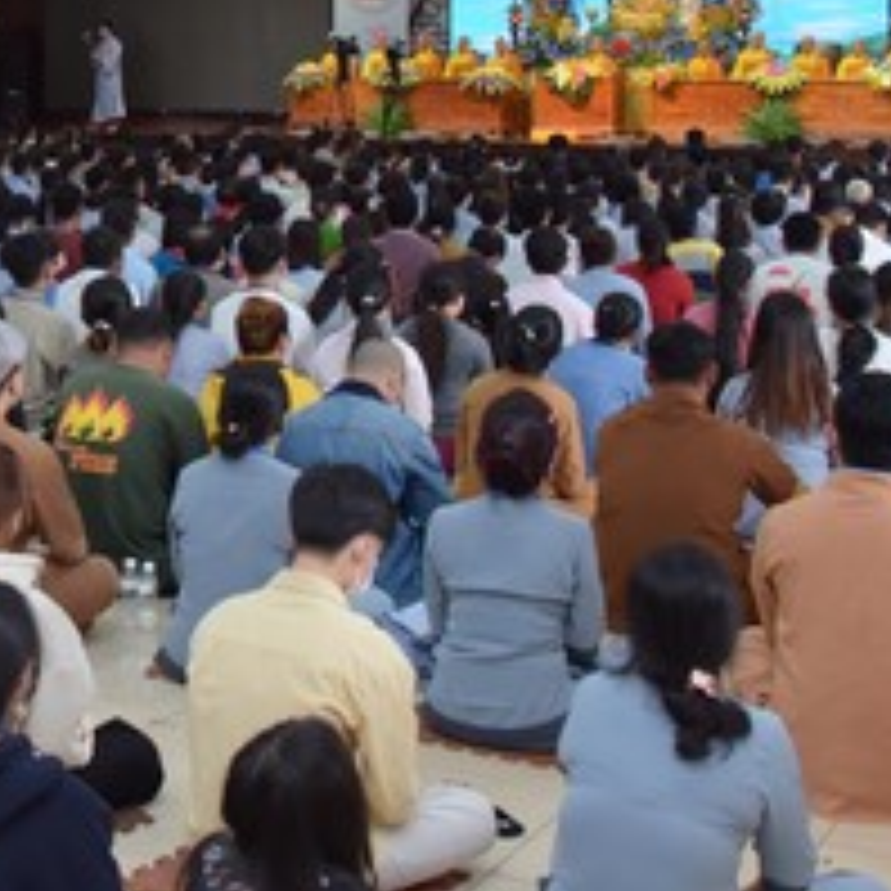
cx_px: 32
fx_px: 1951
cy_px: 72
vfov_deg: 24.9
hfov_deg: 24.7
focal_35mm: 67
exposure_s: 1/100
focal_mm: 24
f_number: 5
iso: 1250
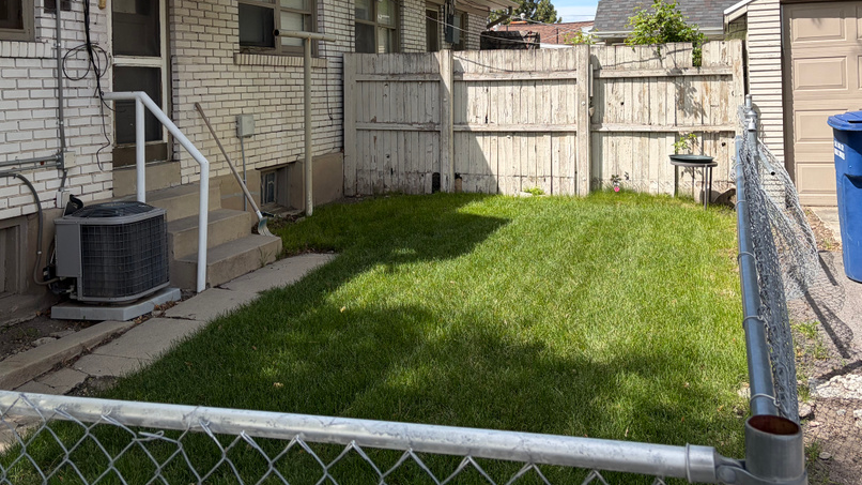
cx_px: 428
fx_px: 823
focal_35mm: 36
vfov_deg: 32.0
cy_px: 104
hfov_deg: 55.3
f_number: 1.6
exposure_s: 1/2141
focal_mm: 5.96
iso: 50
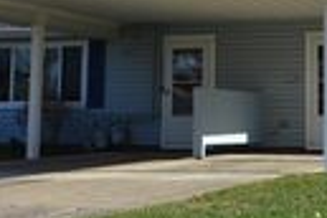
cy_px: -80
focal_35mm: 105
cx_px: 299
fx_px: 954
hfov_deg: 19.1
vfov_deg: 12.6
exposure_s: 1/250
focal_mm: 18
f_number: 8
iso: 100
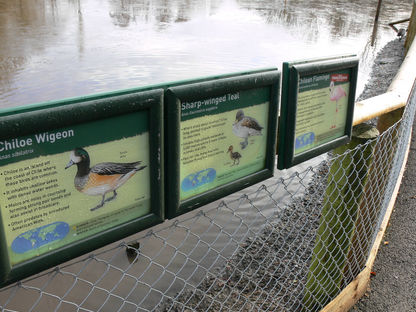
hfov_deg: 51.4
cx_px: 209
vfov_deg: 39.7
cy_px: 158
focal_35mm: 36
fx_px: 433
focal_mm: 7.4
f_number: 4
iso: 80
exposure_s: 1/125
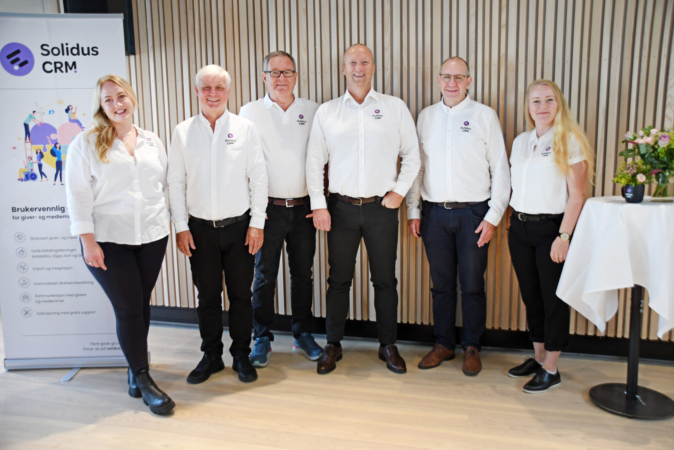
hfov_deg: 57.2
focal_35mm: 33
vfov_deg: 40.0
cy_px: 225
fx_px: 618
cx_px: 337
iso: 1000
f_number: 4
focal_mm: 22
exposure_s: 1/60
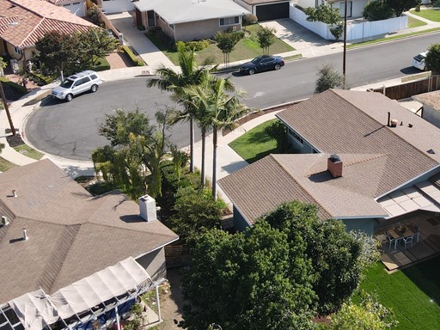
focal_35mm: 48
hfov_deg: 38.9
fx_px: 610
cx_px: 316
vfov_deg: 30.0
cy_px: 101
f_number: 2.8
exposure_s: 1/25
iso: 100
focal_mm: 4.5
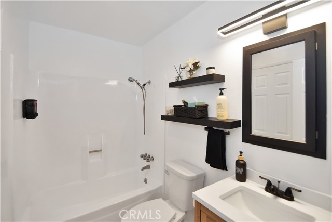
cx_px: 166
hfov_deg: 100.4
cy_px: 111
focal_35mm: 15
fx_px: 138
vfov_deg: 77.4
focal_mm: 10
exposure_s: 1/60
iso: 250
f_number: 4
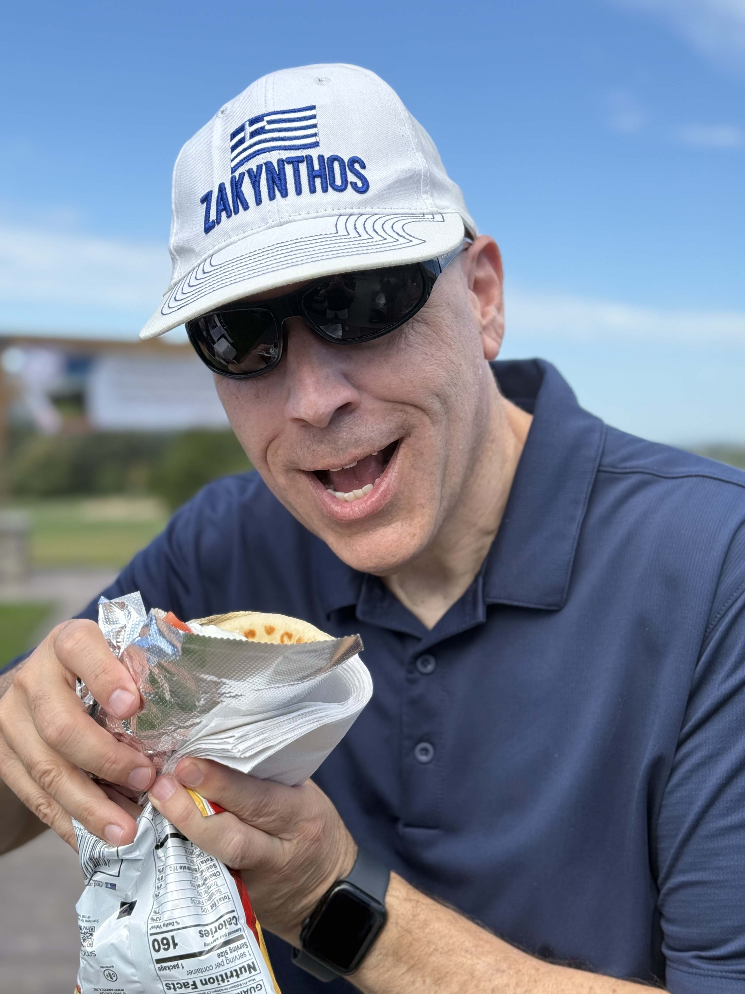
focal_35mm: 48
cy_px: 497
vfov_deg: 39.7
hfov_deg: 30.3
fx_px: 1377
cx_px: 372
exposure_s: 1/2577
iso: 80
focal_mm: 6.76
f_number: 1.78
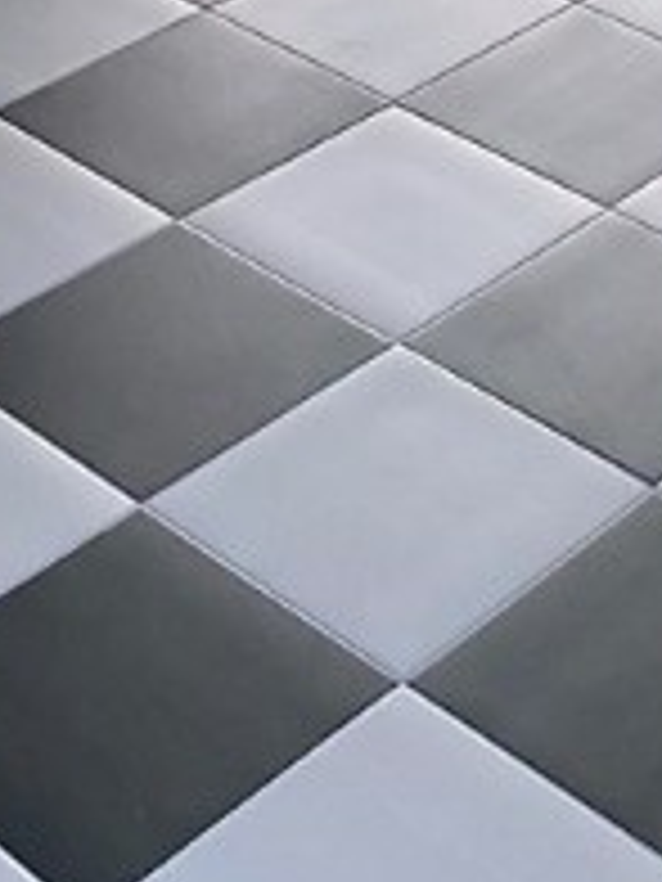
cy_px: -544
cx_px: 585
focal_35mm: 102
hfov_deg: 14.4
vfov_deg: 16.9
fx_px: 2601
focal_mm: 4.25
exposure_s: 1/60
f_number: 1.8
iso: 160
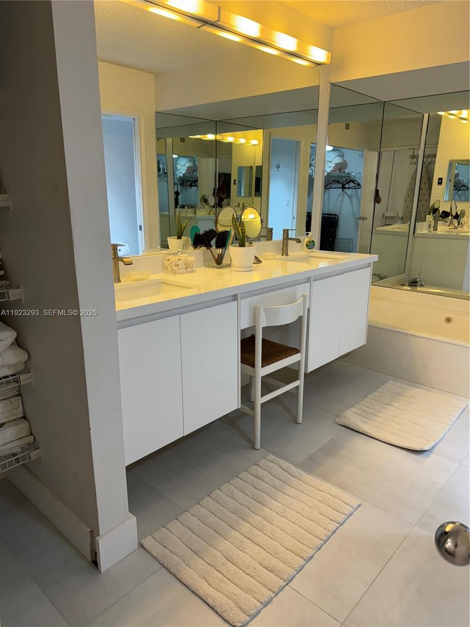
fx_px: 434
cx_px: 235
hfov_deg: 56.8
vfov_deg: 71.6
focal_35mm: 24
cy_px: 314
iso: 160
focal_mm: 6.76
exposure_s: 1/120
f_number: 1.78
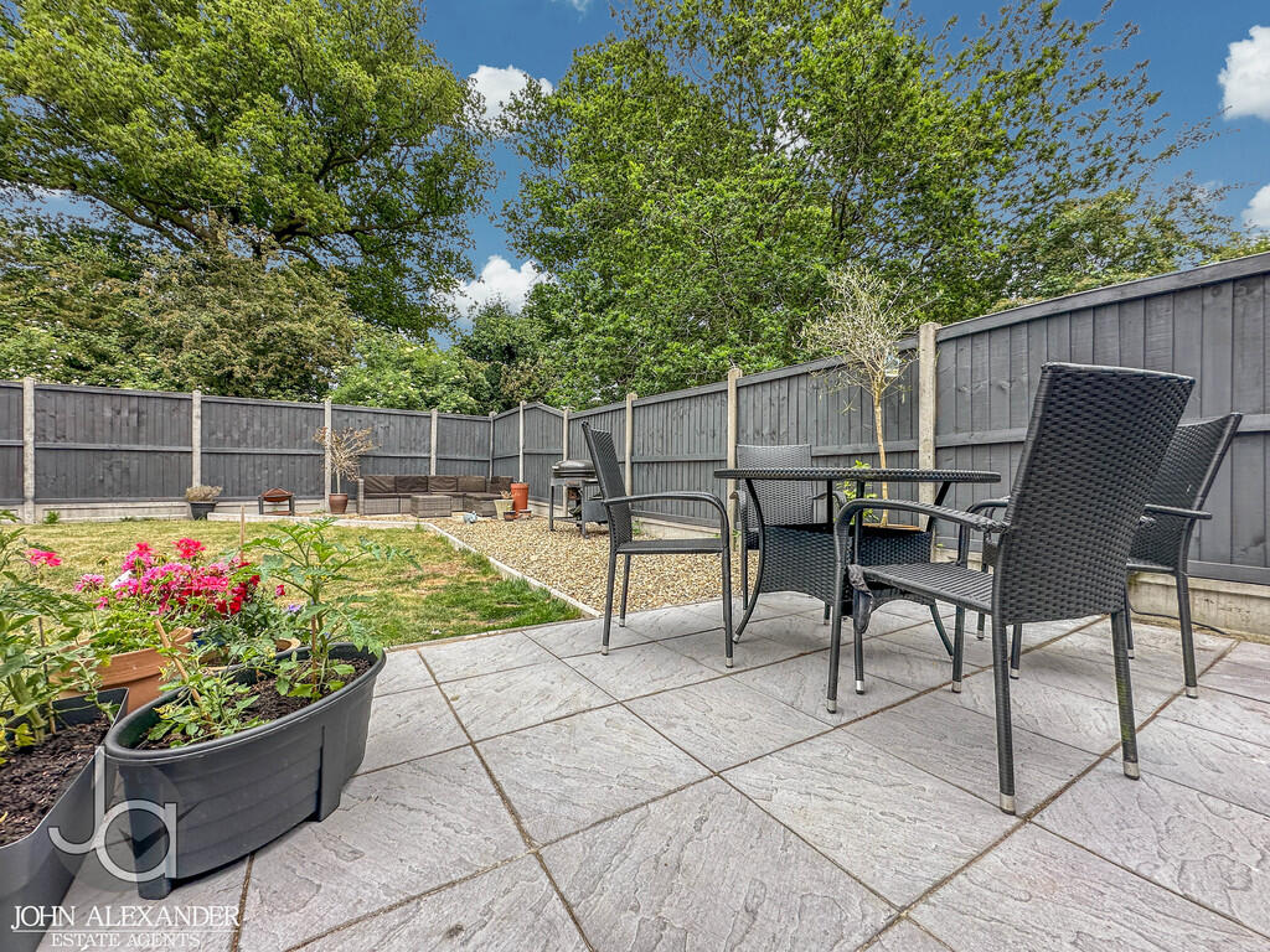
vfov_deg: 85.7
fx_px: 514
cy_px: 476
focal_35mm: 14
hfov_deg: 102.1
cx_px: 635
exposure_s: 1/220
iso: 40
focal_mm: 2.22
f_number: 2.2
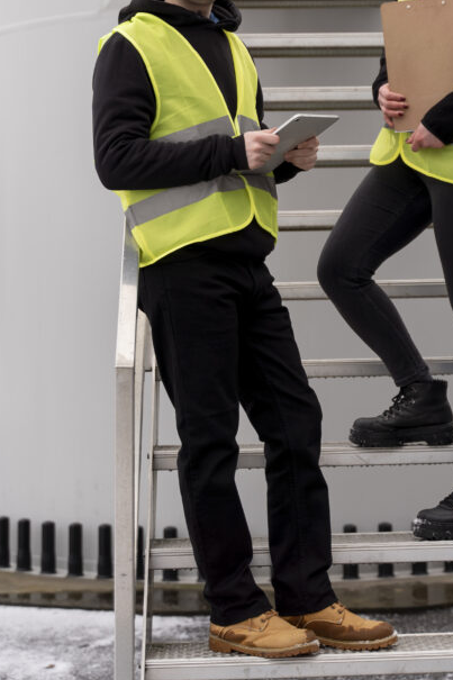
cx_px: 313
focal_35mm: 83
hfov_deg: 16.4
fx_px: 1567
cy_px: 124
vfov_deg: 24.1
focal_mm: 49
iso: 160
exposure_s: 1/500
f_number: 2.8
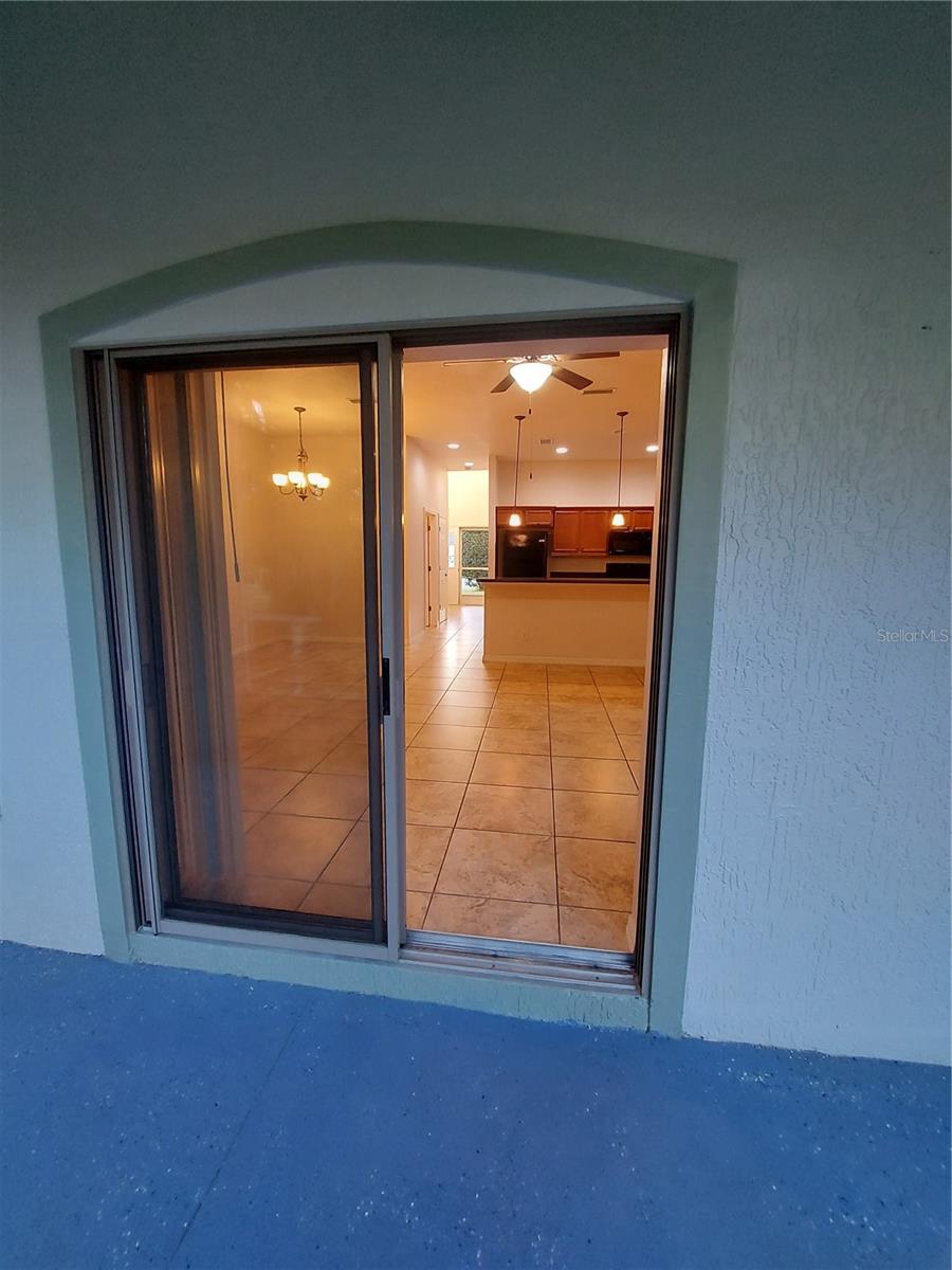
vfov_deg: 106.2
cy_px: 635
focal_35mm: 13
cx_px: 476
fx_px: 477
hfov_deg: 89.9
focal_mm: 1.74
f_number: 2.2
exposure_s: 1/50
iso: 250
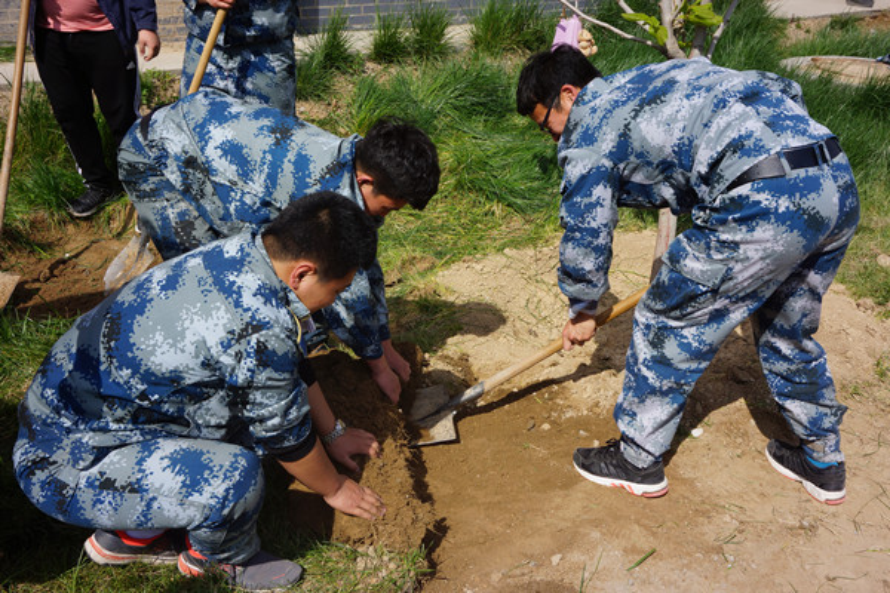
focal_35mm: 36
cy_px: 296
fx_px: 890
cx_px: 445
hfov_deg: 53.1
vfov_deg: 36.9
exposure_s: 1/160
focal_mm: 24
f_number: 13
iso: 100
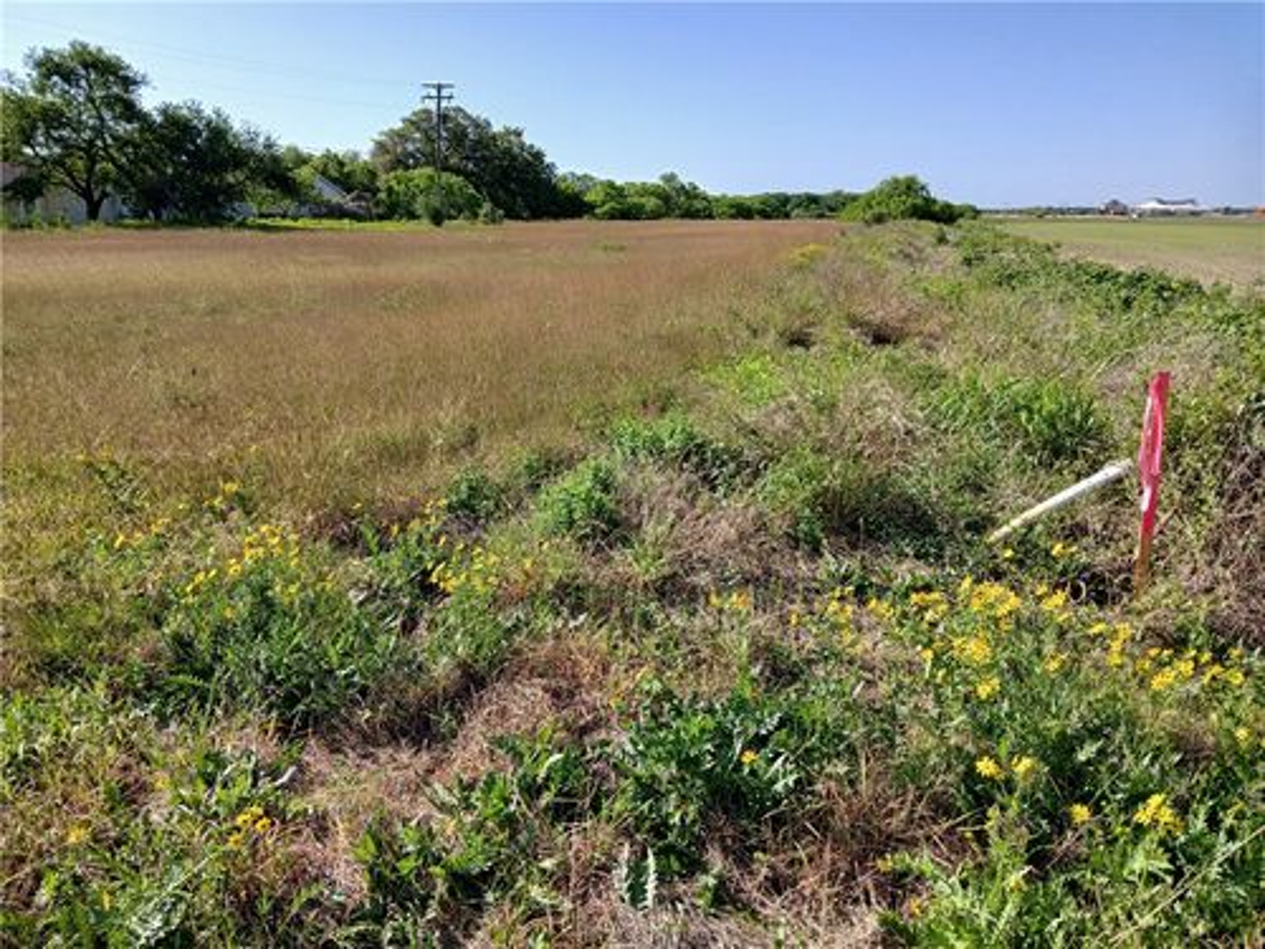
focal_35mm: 26
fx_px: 950
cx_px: 632
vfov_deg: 53.1
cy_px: 474
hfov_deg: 67.3
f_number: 1.8
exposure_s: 1/459
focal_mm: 3.98
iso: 20
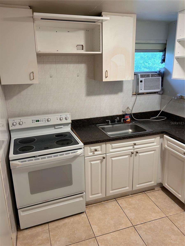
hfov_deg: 53.1
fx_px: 185
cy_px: 123
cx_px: 92
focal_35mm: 26
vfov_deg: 67.3
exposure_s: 1/60
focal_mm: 5.7
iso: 100
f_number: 1.5
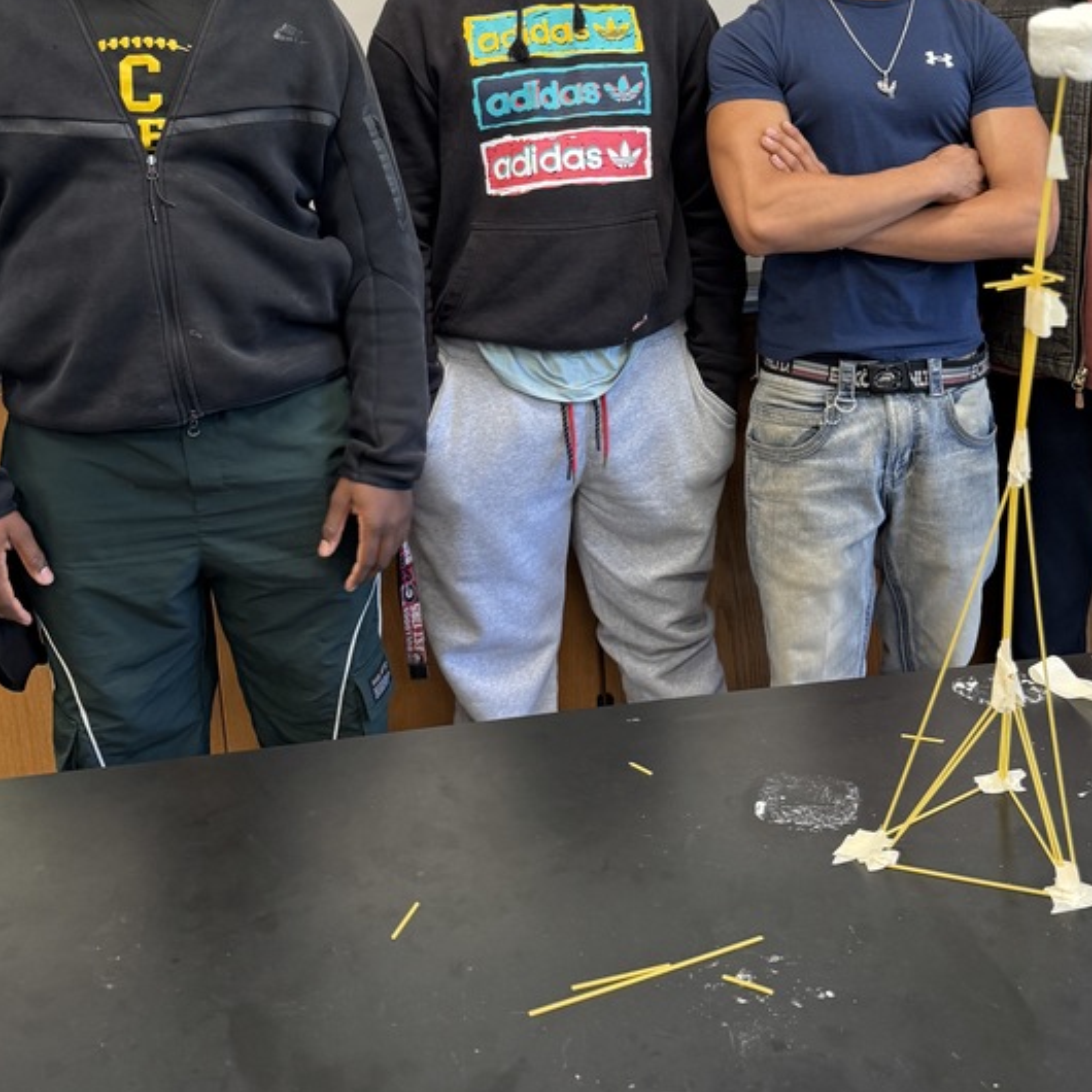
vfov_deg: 39.6
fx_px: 1463
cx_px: 618
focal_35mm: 41
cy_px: 247
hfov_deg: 40.8
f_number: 1.78
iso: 160
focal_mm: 6.76
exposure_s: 1/60
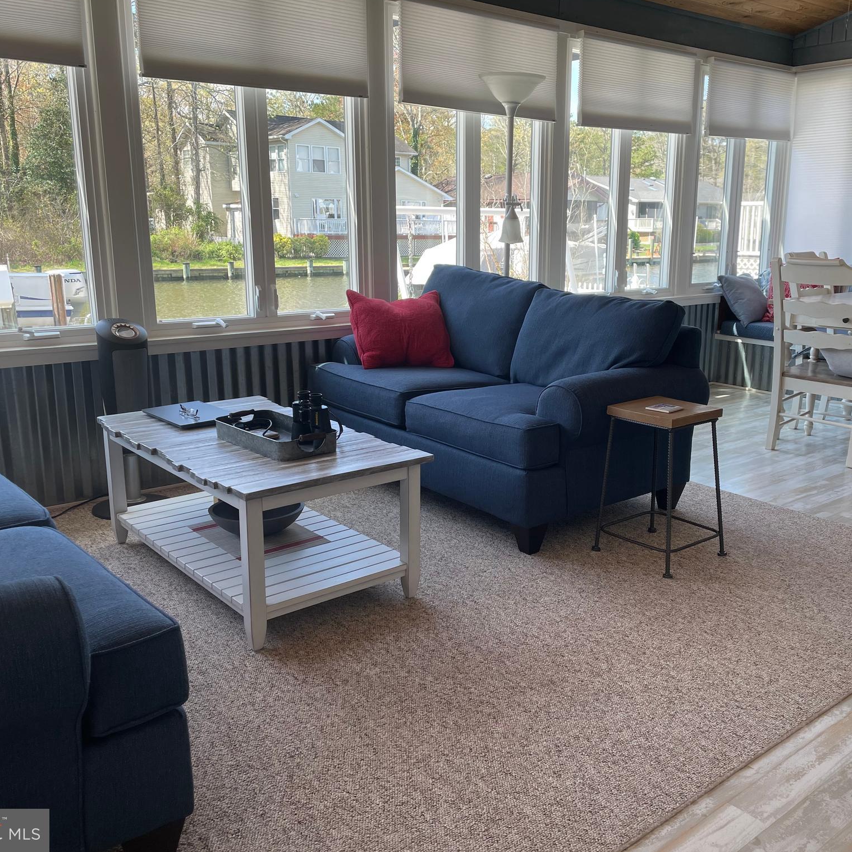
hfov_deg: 52.4
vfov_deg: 52.5
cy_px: 424
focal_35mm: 31
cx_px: 484
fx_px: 863
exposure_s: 1/214
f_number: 1.6
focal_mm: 4.2
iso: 32
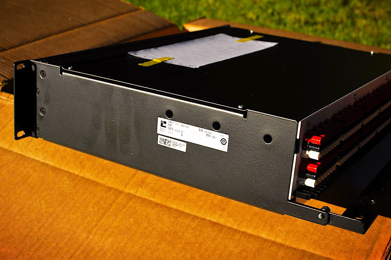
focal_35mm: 52
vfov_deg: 25.7
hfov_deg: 37.9
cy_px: 130
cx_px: 196
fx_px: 570
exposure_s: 1/125
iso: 125
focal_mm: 35
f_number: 8
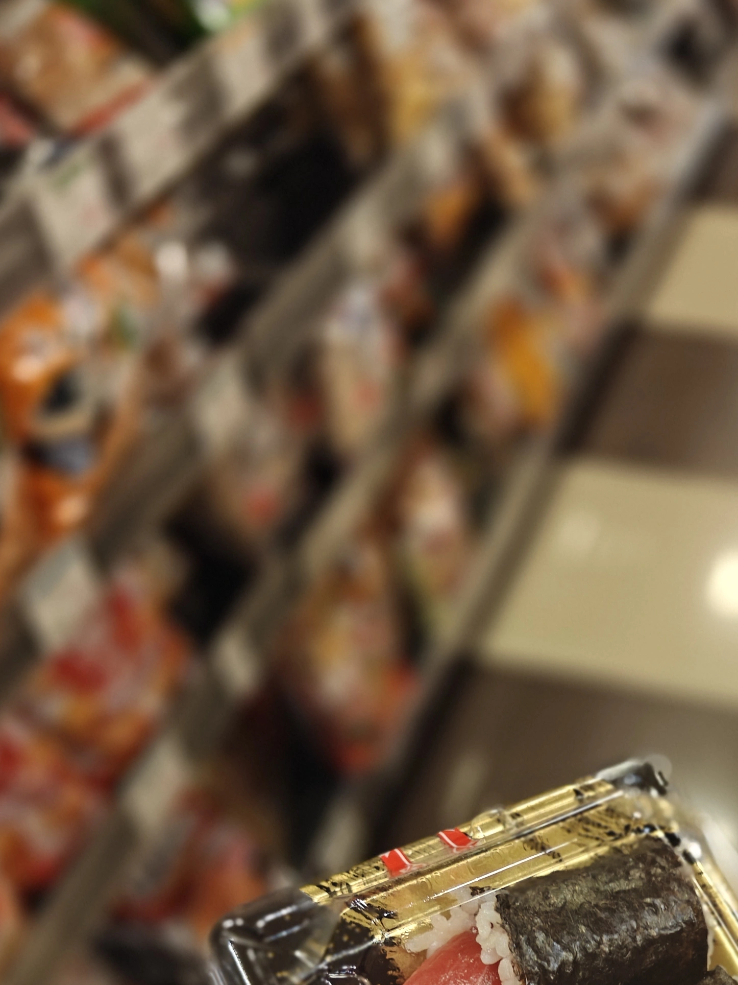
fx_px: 1450
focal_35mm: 51
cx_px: 576
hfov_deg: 28.0
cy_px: 969
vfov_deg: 34.4
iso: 400
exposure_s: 1/100
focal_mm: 5.59
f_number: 2.8
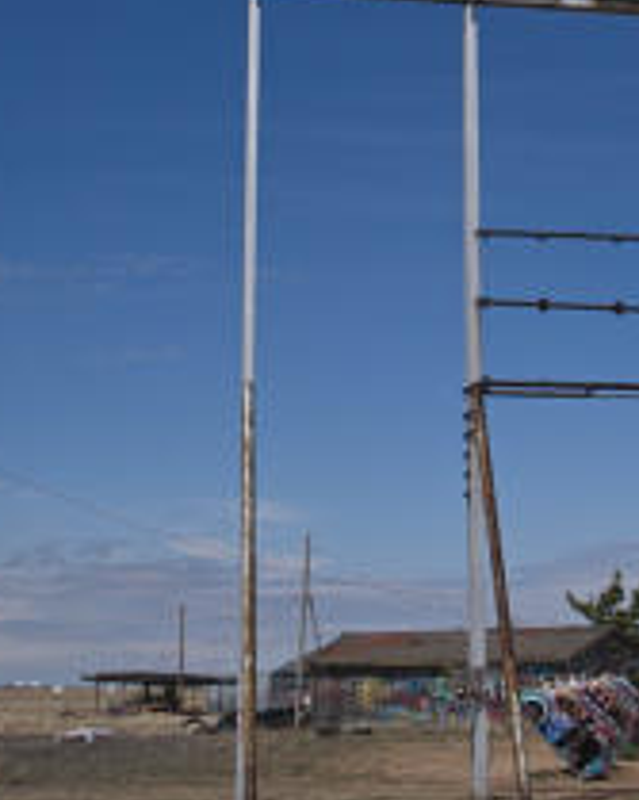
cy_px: 245
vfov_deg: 24.3
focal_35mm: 78
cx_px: 488
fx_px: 1845
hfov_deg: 19.5
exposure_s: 1/640
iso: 200
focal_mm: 22
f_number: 11
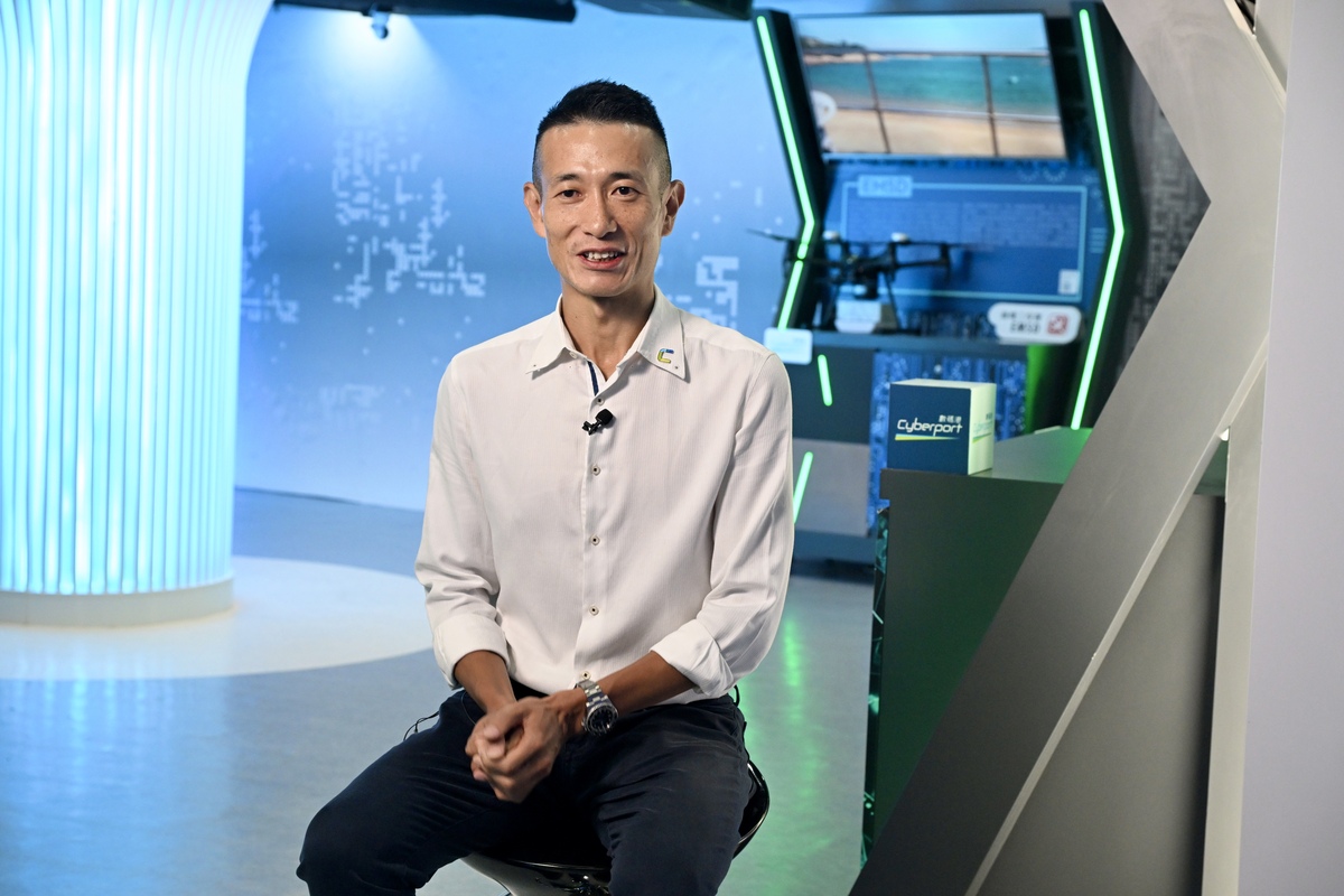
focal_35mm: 60
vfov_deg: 22.6
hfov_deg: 33.4
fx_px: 2240
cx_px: 672
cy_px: 448
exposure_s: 1/160
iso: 3200
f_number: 5.6
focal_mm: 60
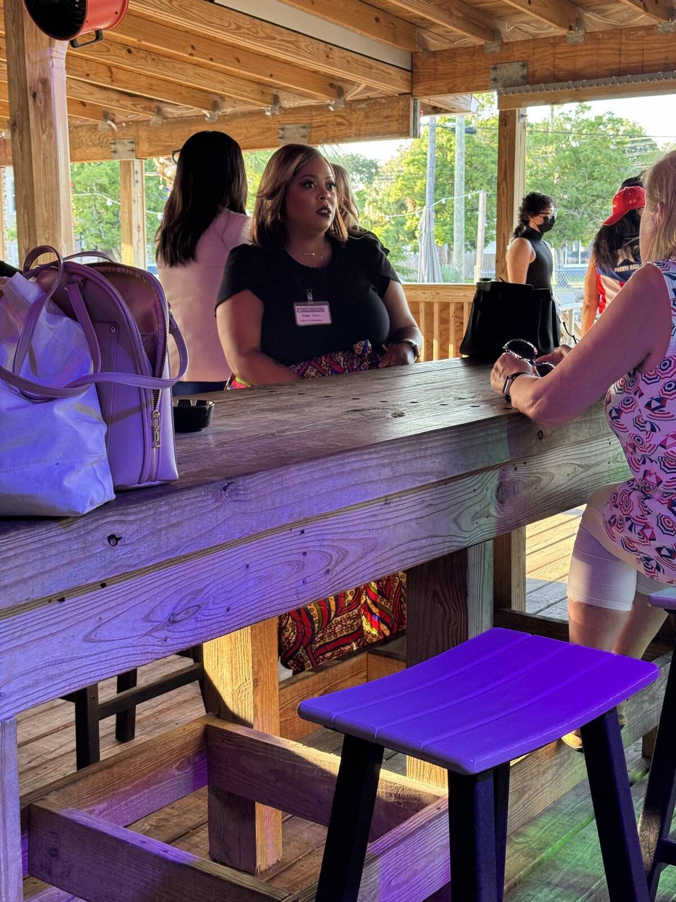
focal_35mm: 48
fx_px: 1250
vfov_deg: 39.7
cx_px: 338
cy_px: 451
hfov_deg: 30.3
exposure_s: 1/81
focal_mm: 6.76
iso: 100
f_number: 1.78
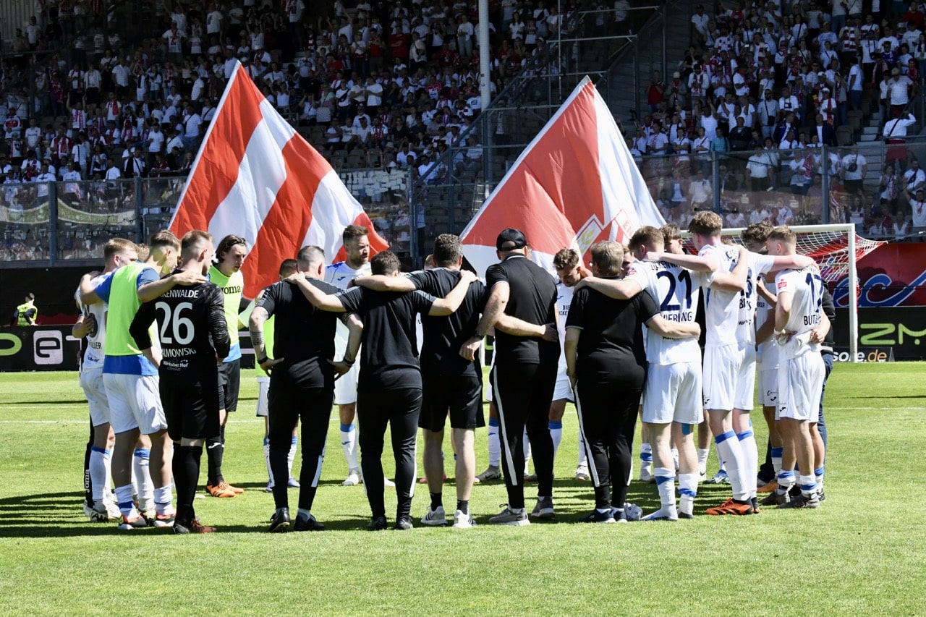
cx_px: 463
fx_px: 2366
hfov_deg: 22.1
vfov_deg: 14.9
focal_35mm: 92
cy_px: 308
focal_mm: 92
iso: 4000
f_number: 14
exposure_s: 1/1600
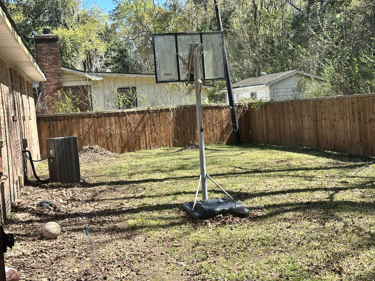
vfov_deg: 30.3
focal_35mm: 48
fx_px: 520
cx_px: 188
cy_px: 140
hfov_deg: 39.7
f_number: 1.78
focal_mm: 6.86
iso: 64
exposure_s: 1/1107
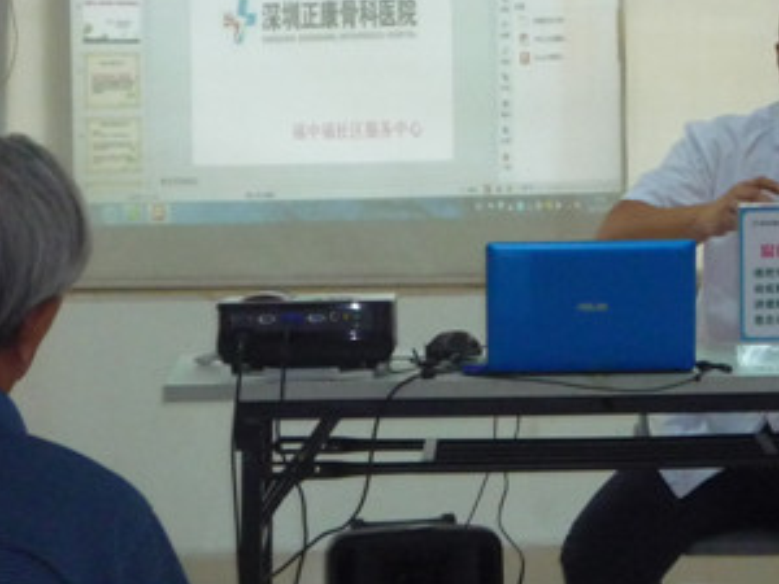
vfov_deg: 8.0
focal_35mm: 184
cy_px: 23
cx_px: 883
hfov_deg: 10.6
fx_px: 4141
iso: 320
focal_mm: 12.2
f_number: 5.4
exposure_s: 1/40
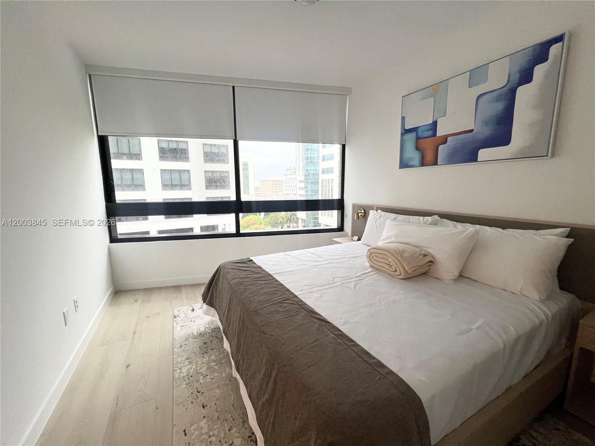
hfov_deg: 106.2
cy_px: 223
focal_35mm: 13
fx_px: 223
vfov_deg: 89.9
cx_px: 298
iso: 160
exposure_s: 1/120
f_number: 1.8
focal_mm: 1.57
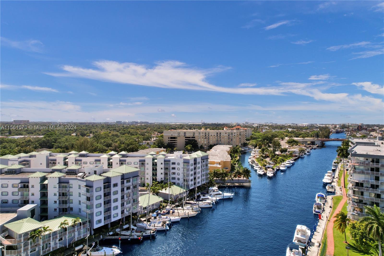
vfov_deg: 57.2
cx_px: 192
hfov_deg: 78.6
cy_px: 128
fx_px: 235
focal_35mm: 22
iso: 100
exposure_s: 1/2500
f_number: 2.8
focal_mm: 8.38
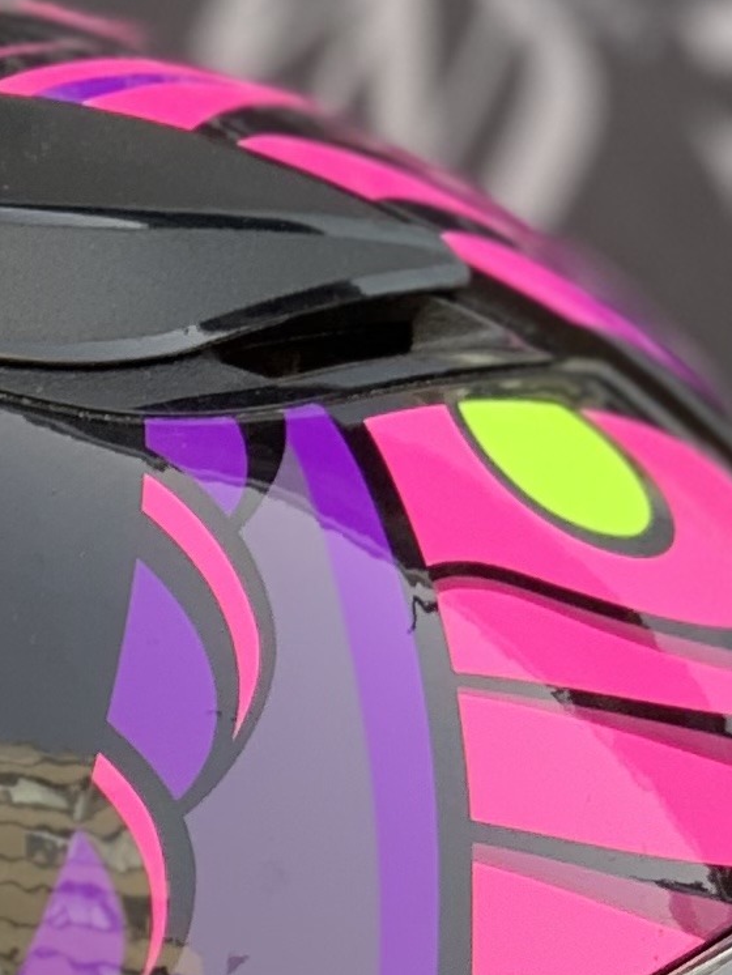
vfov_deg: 7.0
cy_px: 1355
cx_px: -376
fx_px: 7918
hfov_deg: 5.2
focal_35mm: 281
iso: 16
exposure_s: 1/122
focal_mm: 6
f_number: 2.4
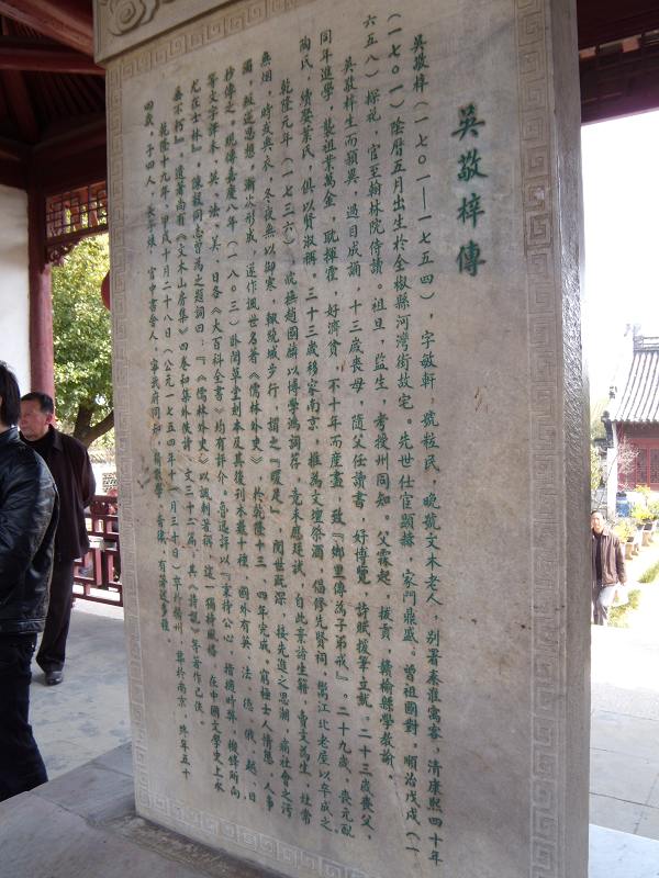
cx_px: 330
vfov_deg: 63.4
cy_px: 439
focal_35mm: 28
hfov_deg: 49.7
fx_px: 711
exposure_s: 1/40
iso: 100
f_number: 5.7
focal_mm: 6
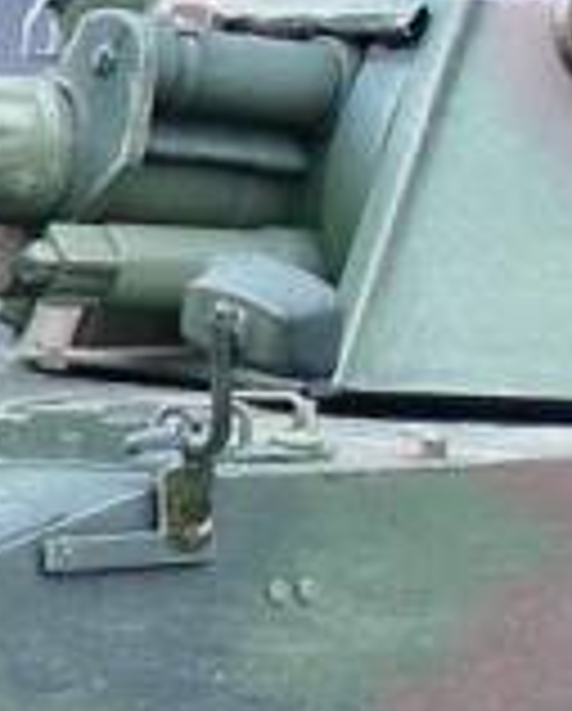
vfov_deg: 8.0
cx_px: -324
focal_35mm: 240
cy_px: 369
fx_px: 5064
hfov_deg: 6.4
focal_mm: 6.3
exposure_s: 1/6.8
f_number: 3.5
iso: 50
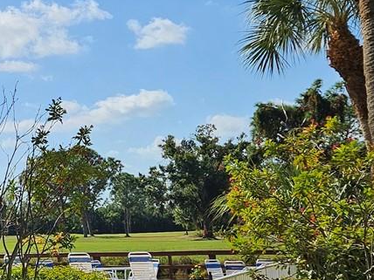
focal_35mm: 86
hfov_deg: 21.4
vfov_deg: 17.2
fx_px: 929
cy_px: 131
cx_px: -56
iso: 25
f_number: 1.8
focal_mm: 5.4
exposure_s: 1/2977
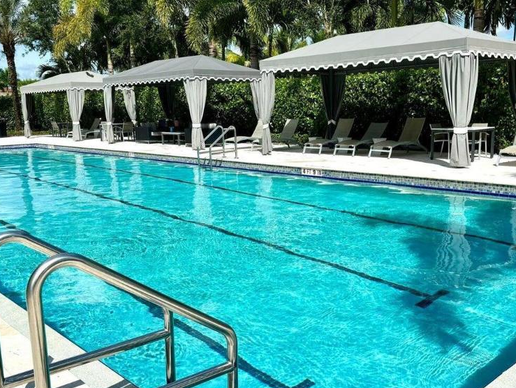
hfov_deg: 51.3
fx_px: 537
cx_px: 269
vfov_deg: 39.7
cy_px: 213
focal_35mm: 36
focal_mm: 5.96
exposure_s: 1/5618
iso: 50
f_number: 1.6
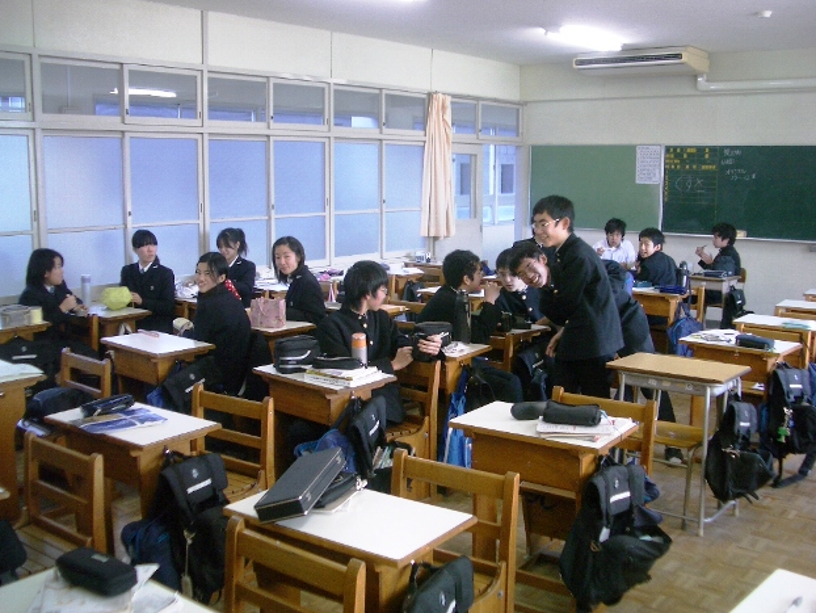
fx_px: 849
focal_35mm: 36
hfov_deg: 51.3
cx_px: 403
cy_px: 307
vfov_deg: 39.7
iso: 100
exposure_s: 1/50
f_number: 2.6
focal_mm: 5.8
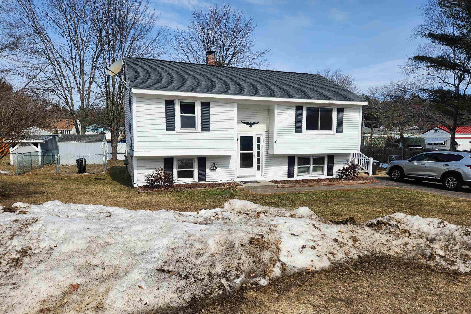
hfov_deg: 73.7
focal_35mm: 24
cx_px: 236
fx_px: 314
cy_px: 168
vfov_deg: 53.1
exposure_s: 1/2060
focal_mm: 5.4
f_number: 1.8
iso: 20
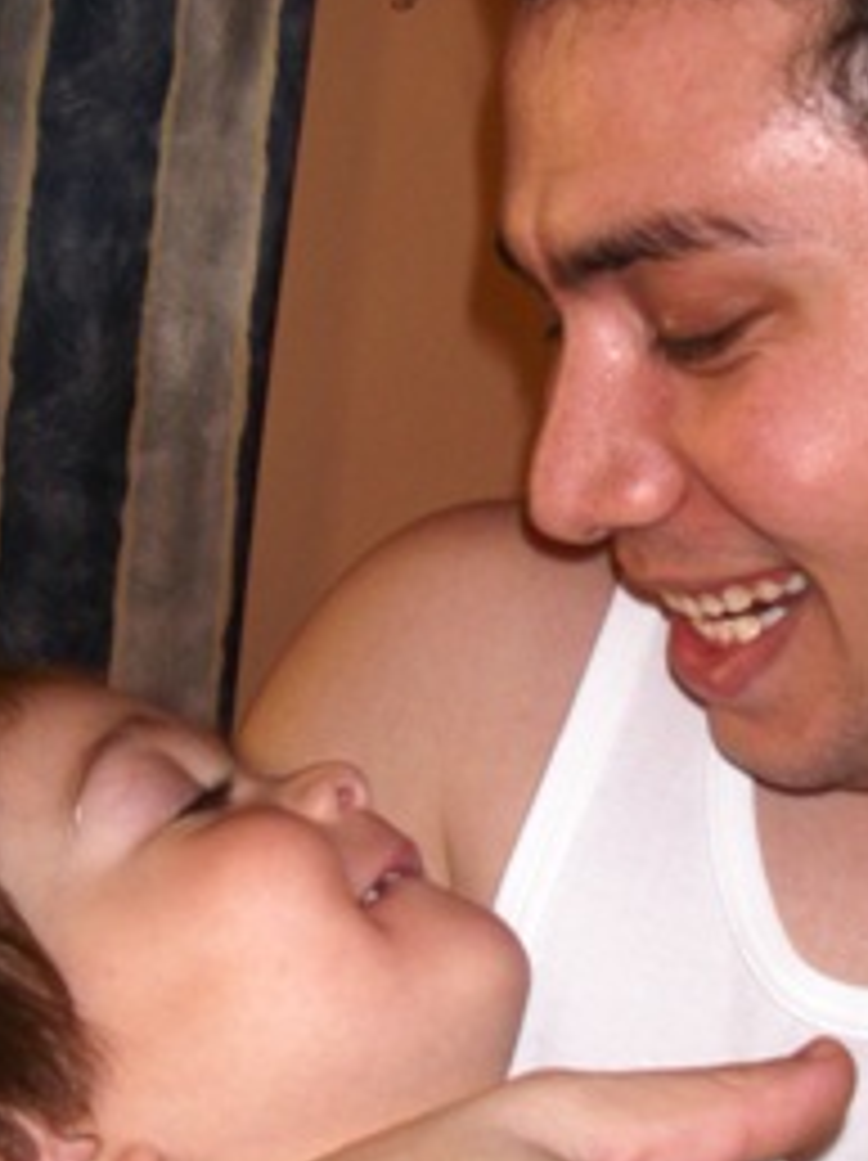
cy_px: 770
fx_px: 2210
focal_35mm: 66
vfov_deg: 29.2
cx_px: 594
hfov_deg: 22.1
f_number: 3.3
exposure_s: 1/40
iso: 160
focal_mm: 6.3
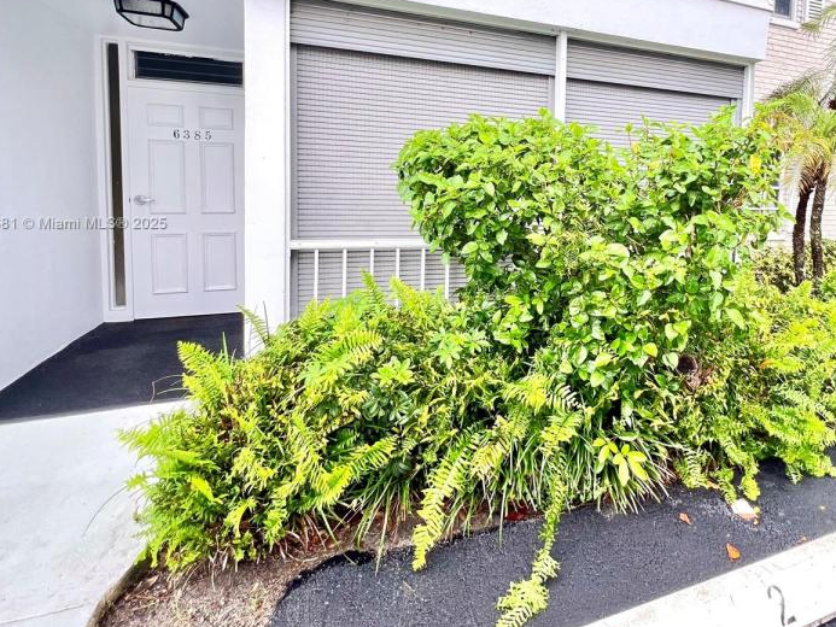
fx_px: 435
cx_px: 514
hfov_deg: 86.3
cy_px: 224
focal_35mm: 18
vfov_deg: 70.1
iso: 160
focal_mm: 1.57
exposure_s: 1/99
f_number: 1.8
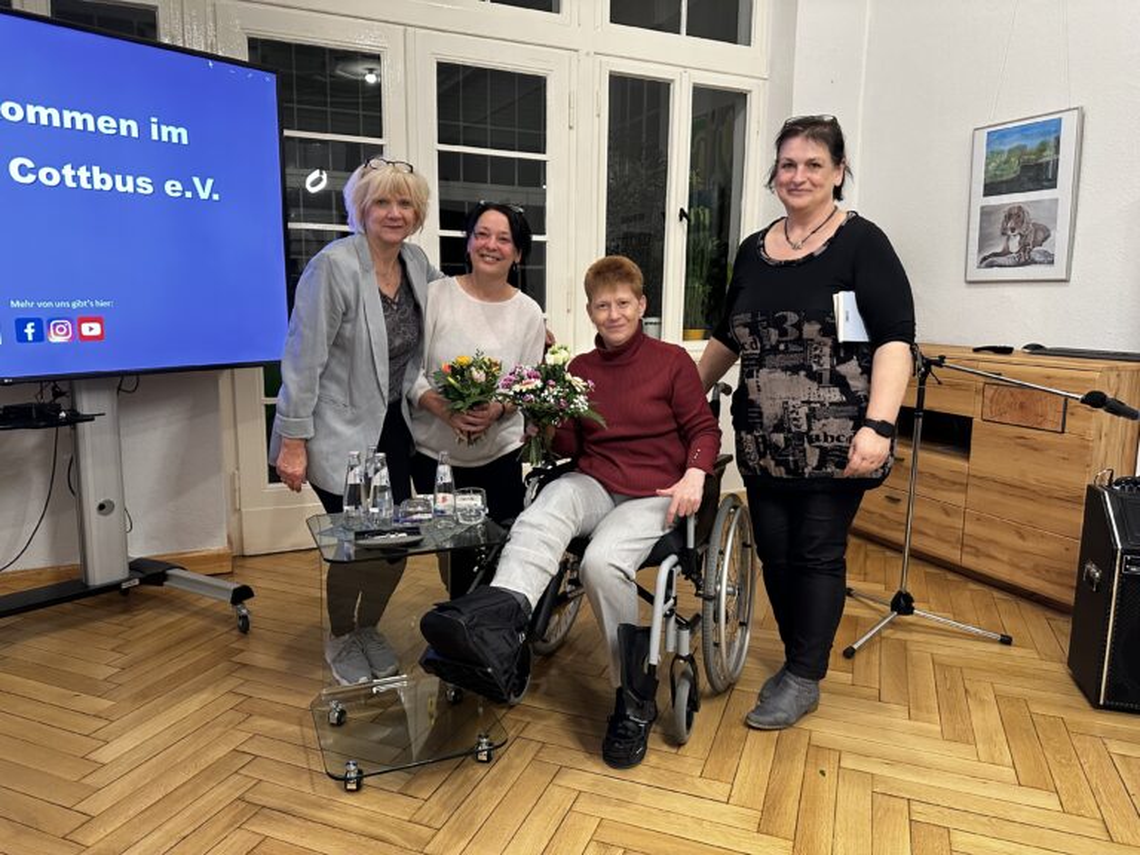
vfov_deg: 56.8
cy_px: 428
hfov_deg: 71.6
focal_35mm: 24
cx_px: 570
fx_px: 790
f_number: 1.78
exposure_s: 1/50
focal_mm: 6.86
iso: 320
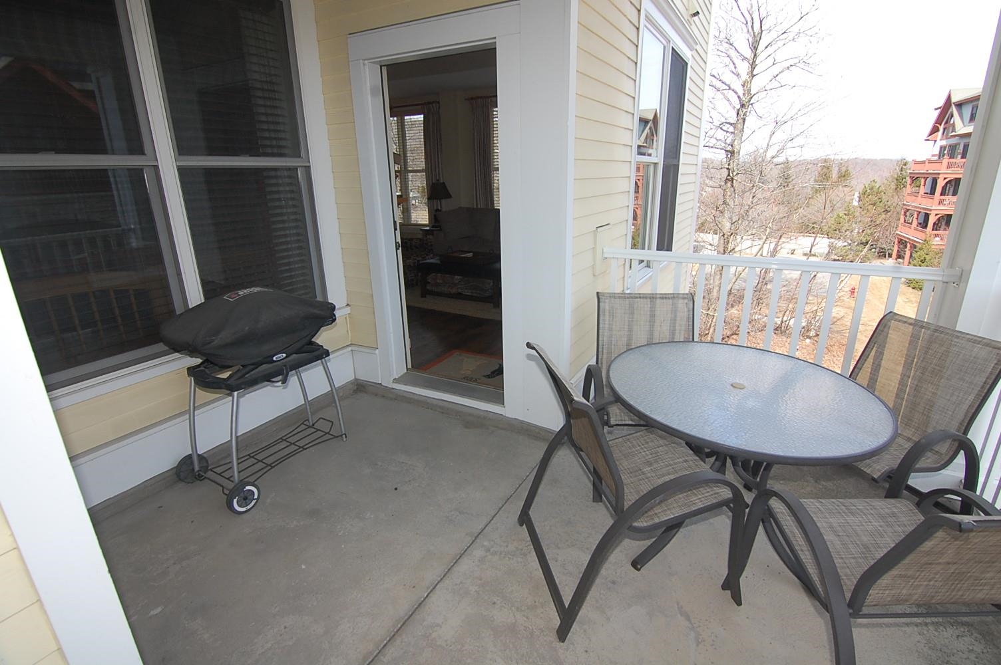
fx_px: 458
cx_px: 500
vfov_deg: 72.0
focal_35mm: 16
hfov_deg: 95.0
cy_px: 332
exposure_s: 1/200
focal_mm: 11
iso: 400
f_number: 7.1
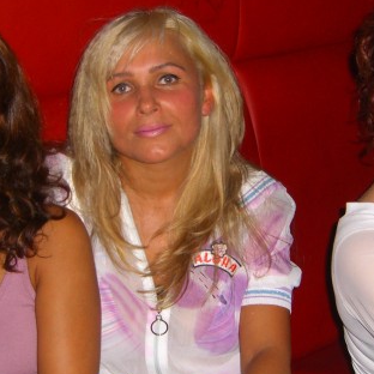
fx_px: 1051
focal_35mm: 86
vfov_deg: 20.2
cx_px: 210
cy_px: 193
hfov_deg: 20.2
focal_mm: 7.9
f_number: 2.8
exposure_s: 1/60
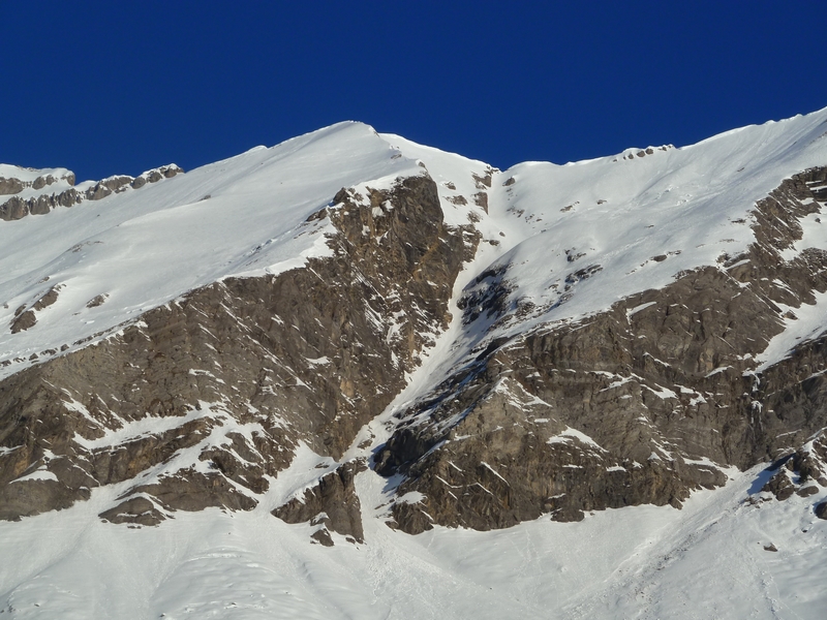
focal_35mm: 128
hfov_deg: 15.4
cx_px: 414
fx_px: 3058
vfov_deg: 11.6
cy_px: 310
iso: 80
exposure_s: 1/640
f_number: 5.6
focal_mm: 21
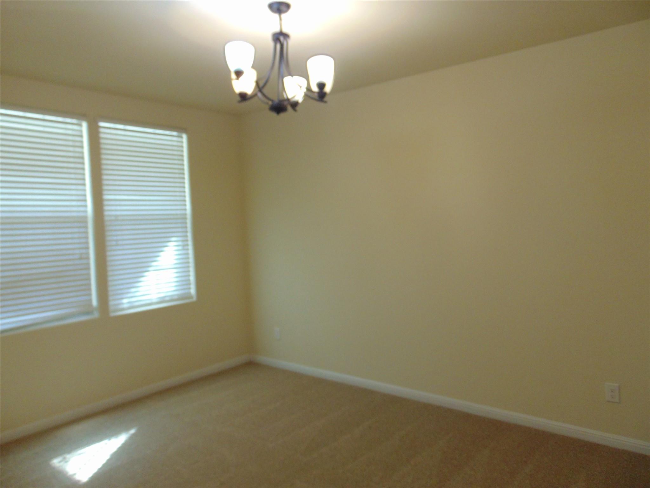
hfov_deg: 69.4
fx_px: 469
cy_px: 244
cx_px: 325
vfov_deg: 54.9
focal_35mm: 25
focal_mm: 4.5
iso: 160
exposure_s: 1/30
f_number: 3
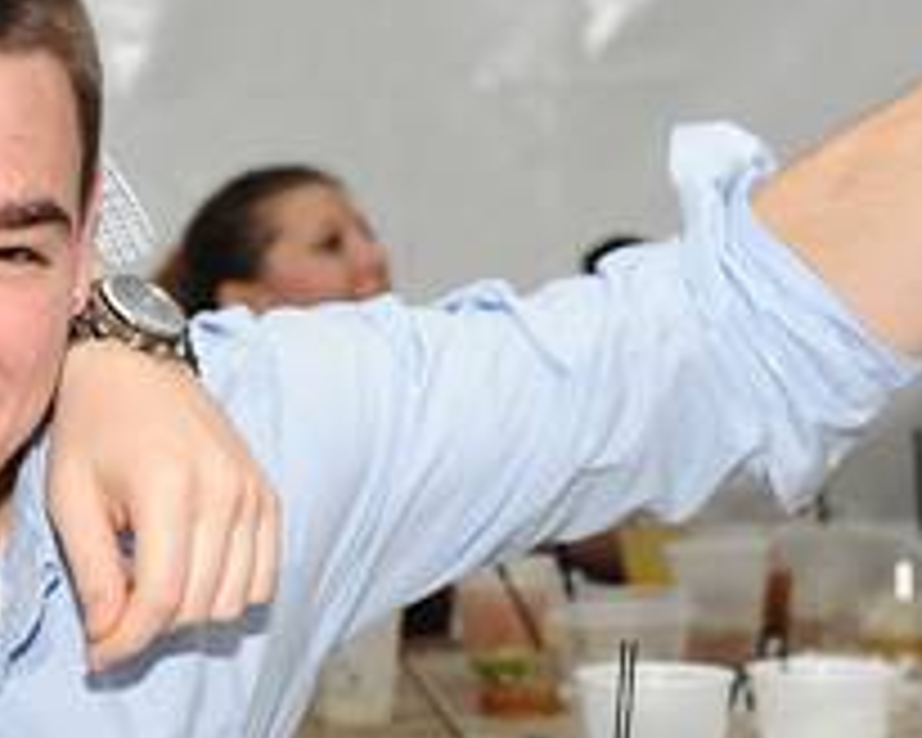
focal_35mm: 141
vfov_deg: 10.9
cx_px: -243
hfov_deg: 13.2
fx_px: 3848
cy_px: 418
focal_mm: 56
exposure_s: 1/250
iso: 1100
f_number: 5.6
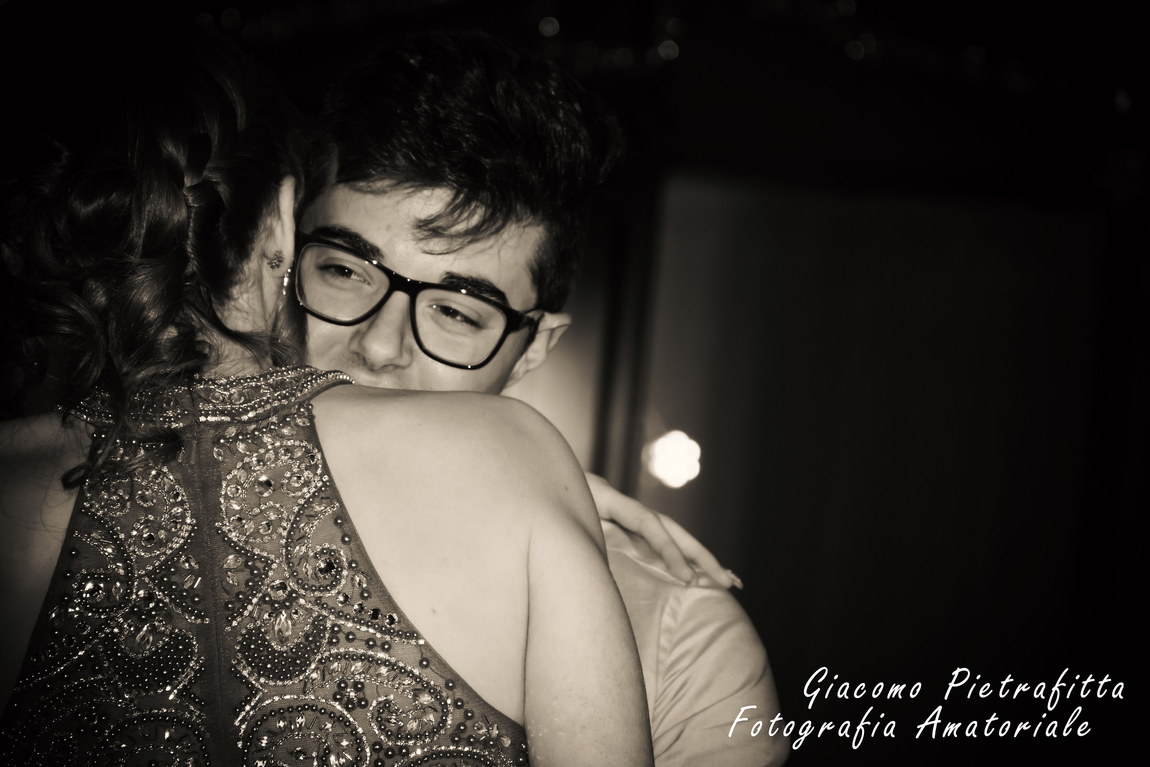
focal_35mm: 158
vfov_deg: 8.7
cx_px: 575
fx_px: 5031
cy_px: 384
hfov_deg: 13.0
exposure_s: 1/125
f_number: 7.1
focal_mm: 105
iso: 800
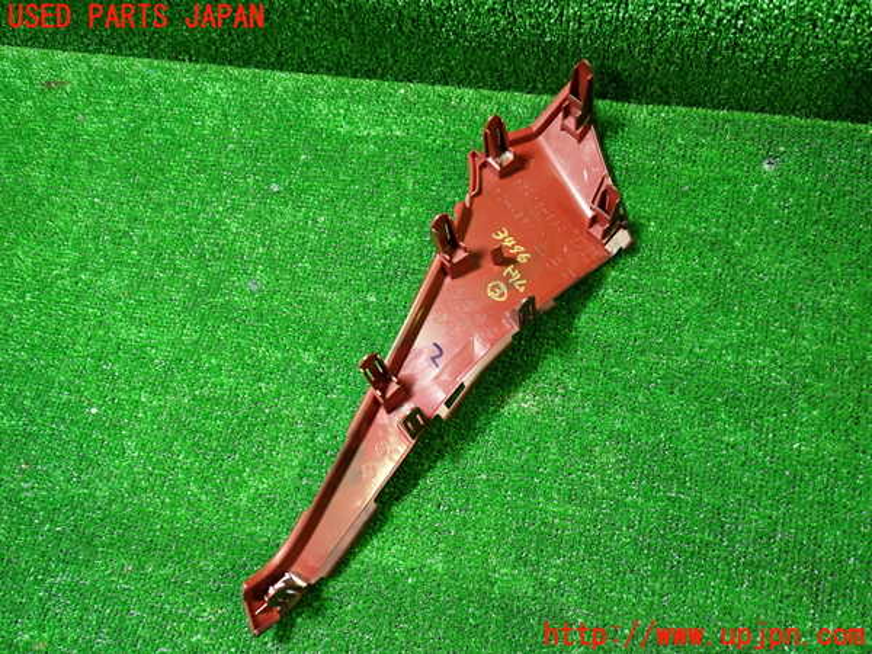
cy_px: 327
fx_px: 756
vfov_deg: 46.8
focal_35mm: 30
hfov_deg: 60.0
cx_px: 436
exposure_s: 1/30
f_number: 2.3
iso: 200
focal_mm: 5.4
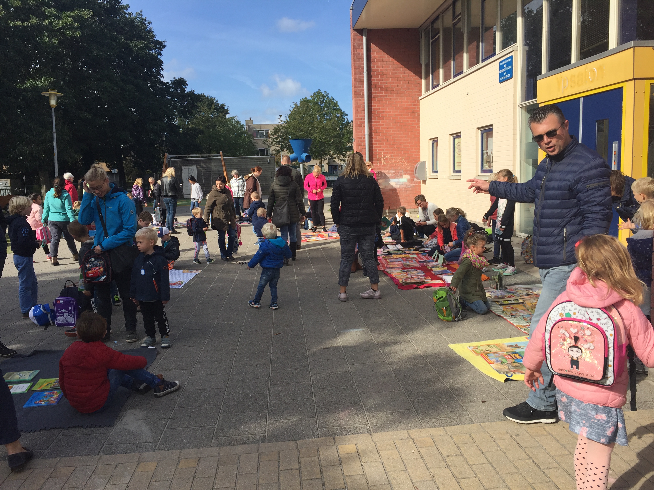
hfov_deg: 61.7
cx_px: 327
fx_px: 548
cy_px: 245
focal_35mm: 29
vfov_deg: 48.2
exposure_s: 1/1647
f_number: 2.2
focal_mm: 4.15
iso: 32
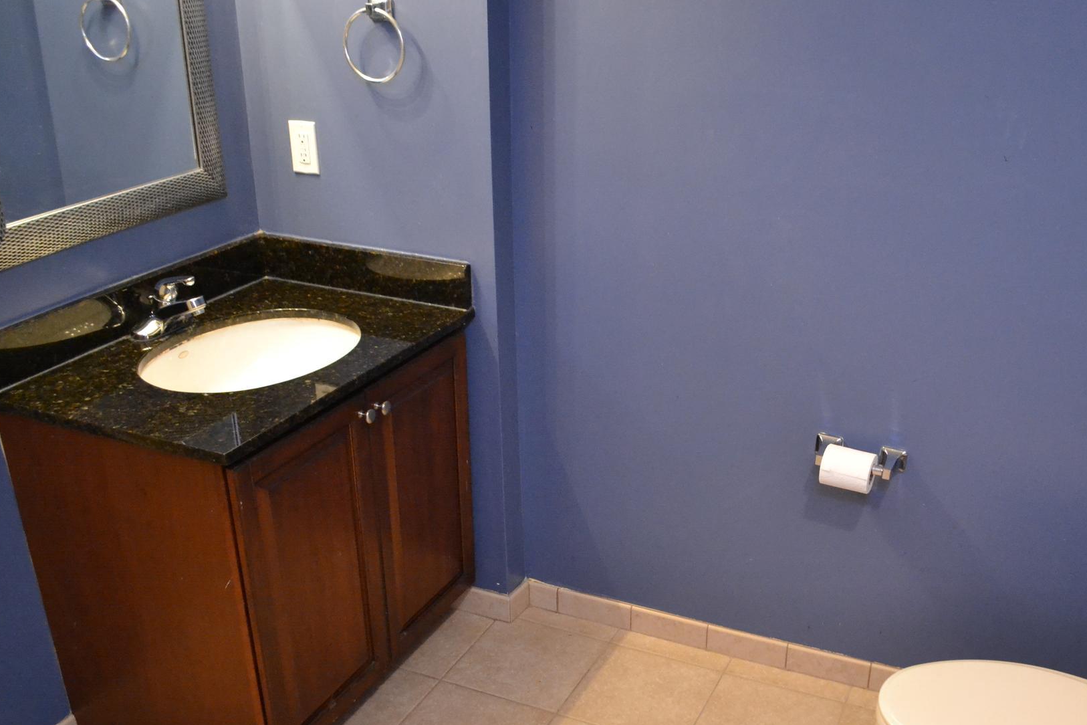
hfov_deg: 55.2
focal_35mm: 34
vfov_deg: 38.7
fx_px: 1027
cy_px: 430
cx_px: 675
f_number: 3.5
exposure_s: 1/50
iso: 3200
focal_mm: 18
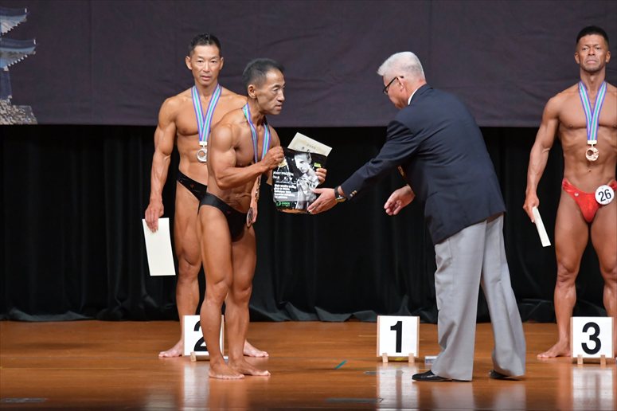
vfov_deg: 5.1
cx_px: 308
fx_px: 4625
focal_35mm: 270
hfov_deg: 7.6
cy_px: 206
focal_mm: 180
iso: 5000
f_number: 5.6
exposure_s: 1/400
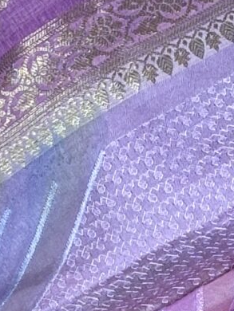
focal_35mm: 341
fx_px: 3070
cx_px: -15
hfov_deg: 4.4
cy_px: 240
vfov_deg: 5.8
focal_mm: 5.96
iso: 40
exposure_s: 1/100
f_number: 1.6
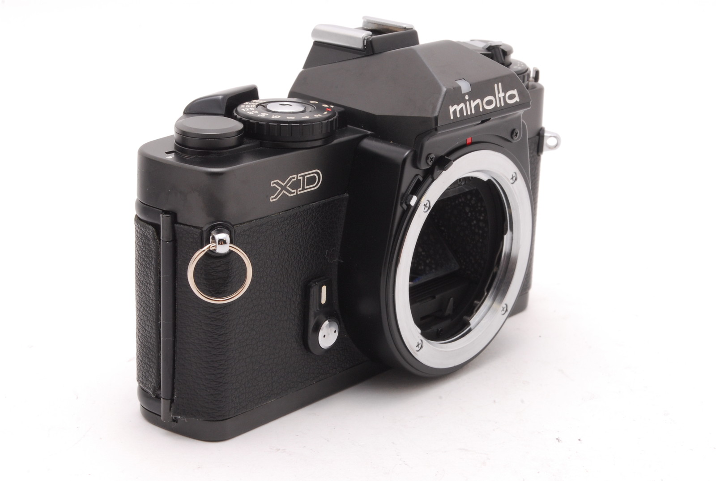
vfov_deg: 16.6
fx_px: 1644
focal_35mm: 82
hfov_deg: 24.6
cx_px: 358
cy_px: 240
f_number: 22
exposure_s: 1/100
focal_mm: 55
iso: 320
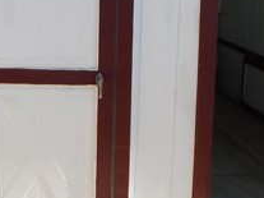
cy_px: 64
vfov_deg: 20.6
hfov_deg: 26.6
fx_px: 541
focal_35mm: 71
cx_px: 34
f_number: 3
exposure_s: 1/1000
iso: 125
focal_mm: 4
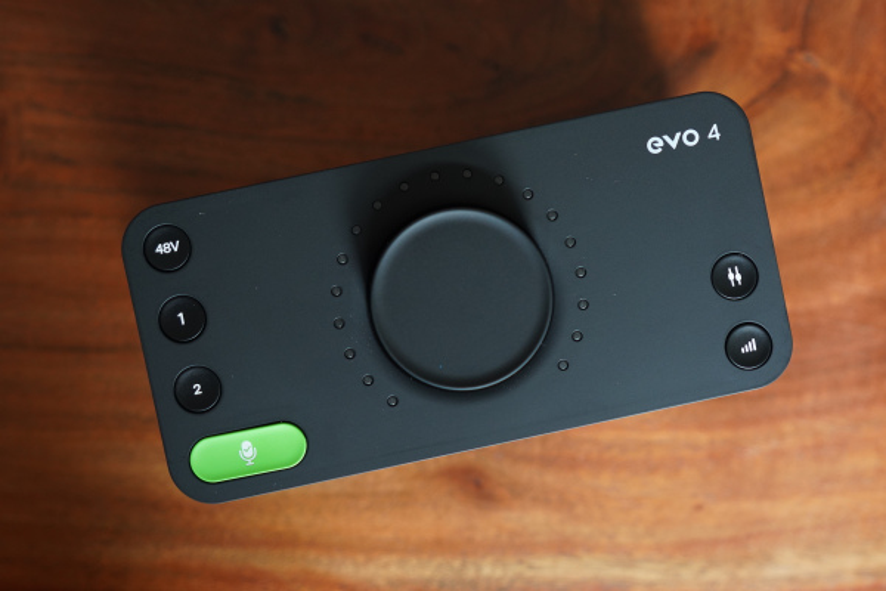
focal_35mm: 52
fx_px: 1280
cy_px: 296
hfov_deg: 38.2
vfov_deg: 26.0
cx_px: 443
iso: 640
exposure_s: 1/50
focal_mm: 35
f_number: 2.8
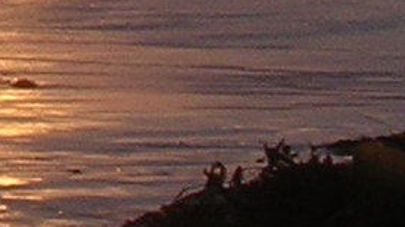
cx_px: -997
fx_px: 7499
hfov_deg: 3.0
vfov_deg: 1.7
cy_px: -749
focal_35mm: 699
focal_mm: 13
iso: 100
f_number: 4.1
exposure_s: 1/255
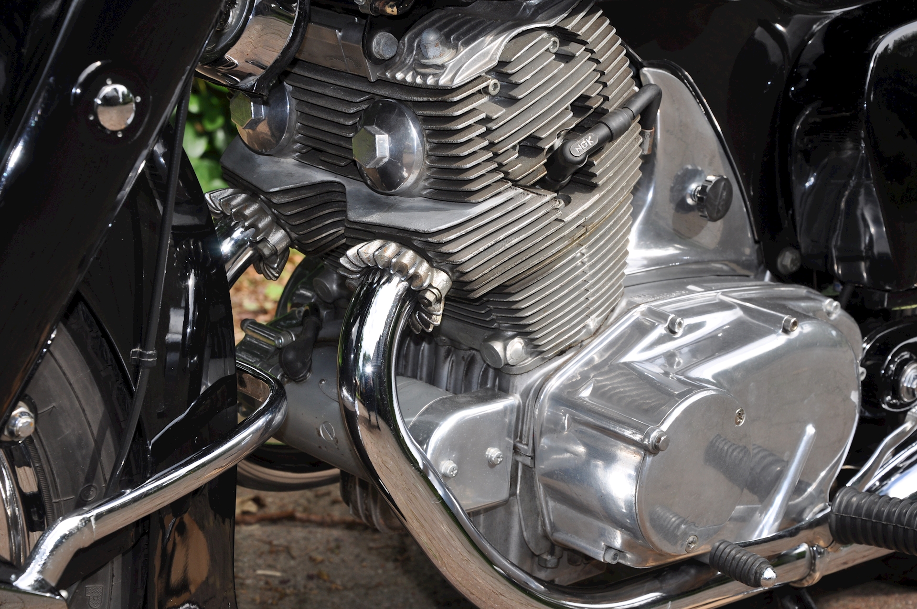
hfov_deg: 26.0
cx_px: 458
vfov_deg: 17.4
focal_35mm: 78
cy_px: 304
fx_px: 1984
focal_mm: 52
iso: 200
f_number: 9
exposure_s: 1/200
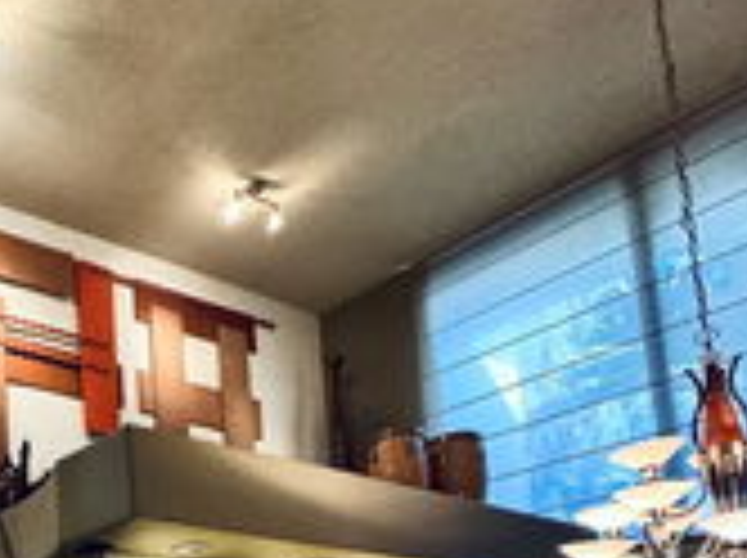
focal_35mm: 36
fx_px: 776
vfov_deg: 33.0
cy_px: 657
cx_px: -128
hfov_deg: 39.1
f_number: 2.2
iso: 800
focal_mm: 2.22
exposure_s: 1/60
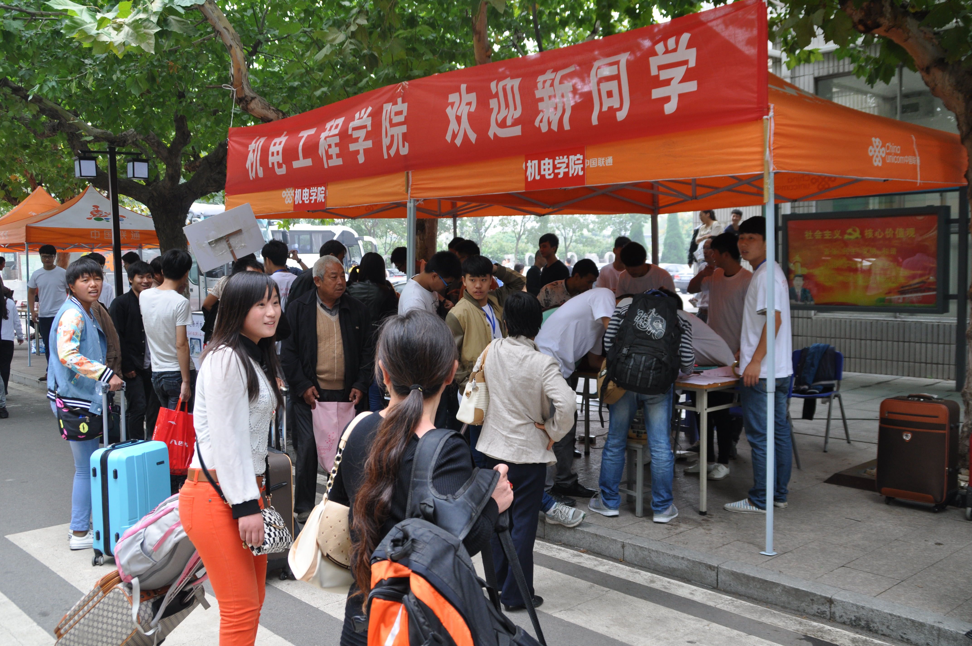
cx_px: 486
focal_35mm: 33
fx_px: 890
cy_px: 323
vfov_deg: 39.9
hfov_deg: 57.3
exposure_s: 1/100
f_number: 5
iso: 400
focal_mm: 22
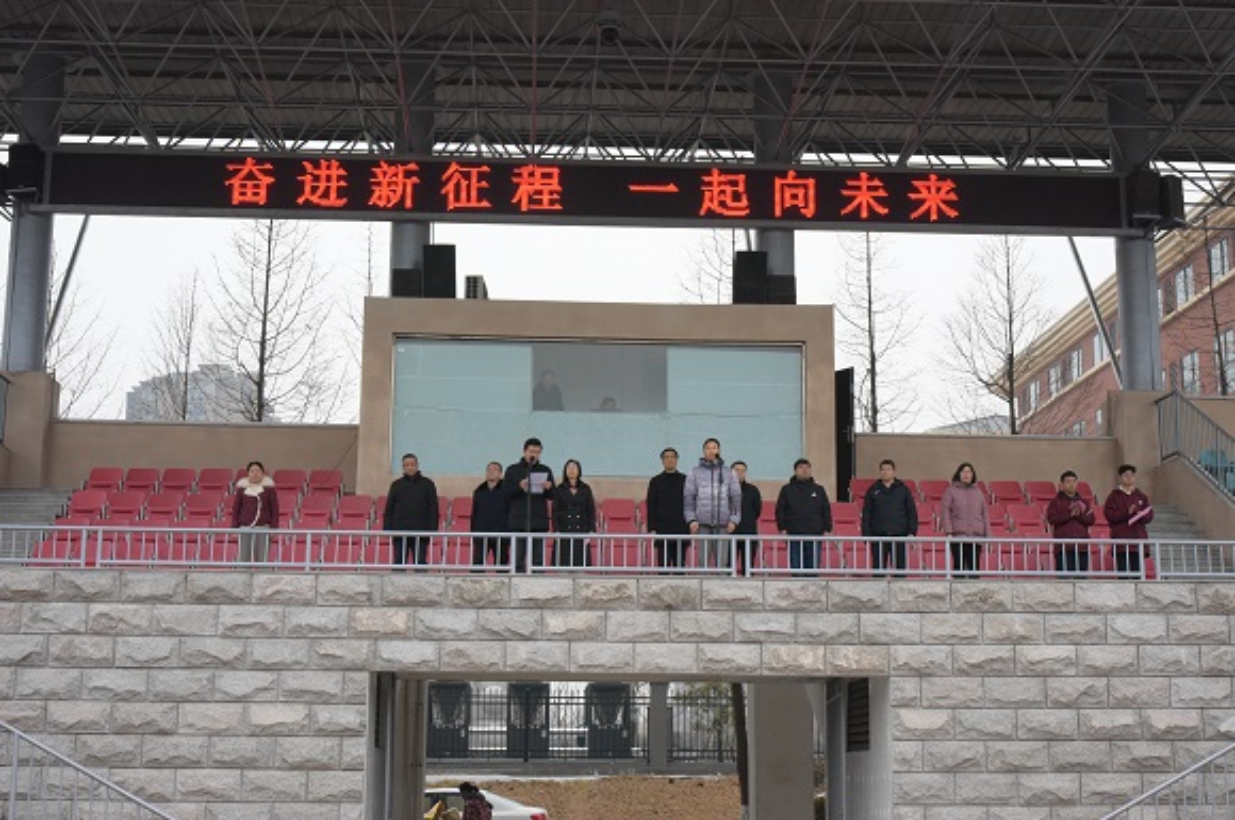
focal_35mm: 50
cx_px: 618
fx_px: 1713
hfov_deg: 39.6
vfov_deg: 26.9
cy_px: 410
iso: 4000
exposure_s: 1/640
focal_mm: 50
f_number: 13
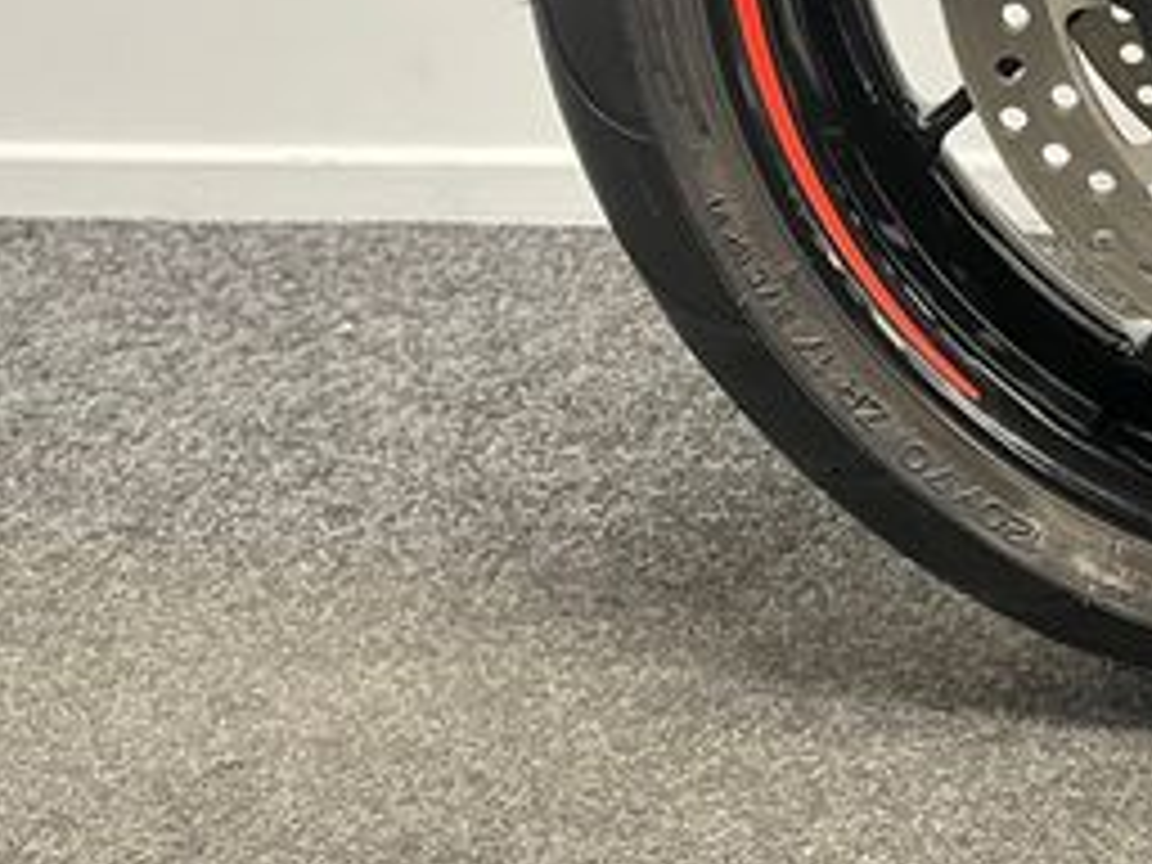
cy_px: -180
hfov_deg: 26.2
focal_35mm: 65
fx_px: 2163
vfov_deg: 21.0
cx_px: 1426
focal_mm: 5.1
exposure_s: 1/33
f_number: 1.6
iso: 400
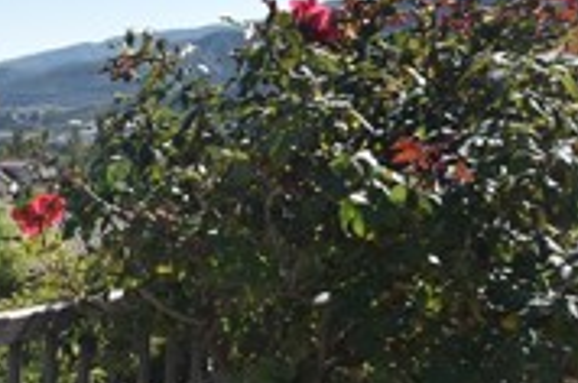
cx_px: -42
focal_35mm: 92
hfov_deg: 21.2
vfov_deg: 14.7
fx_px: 1471
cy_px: 315
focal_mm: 17
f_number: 9
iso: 100
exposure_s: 1/200
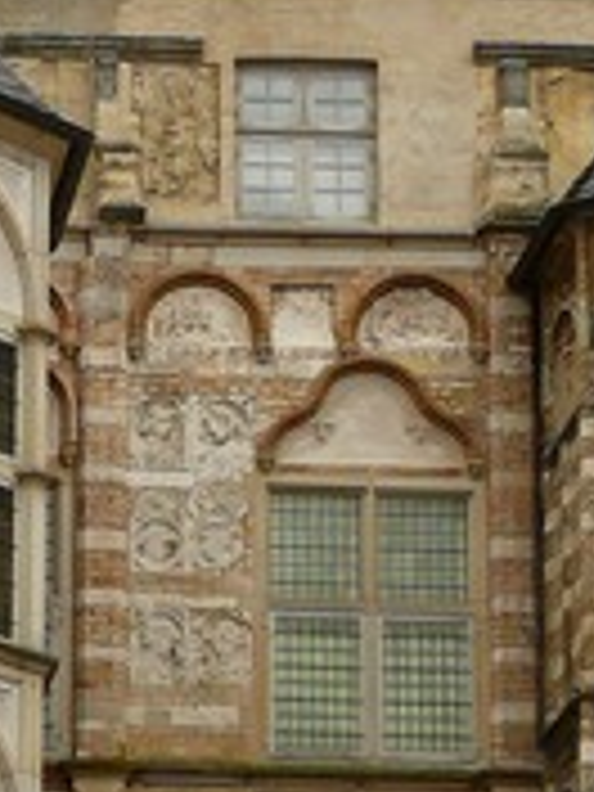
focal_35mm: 187
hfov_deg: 7.8
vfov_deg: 10.4
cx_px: -279
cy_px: 927
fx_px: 4278
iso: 100
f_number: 4
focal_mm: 9.3
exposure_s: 1/200
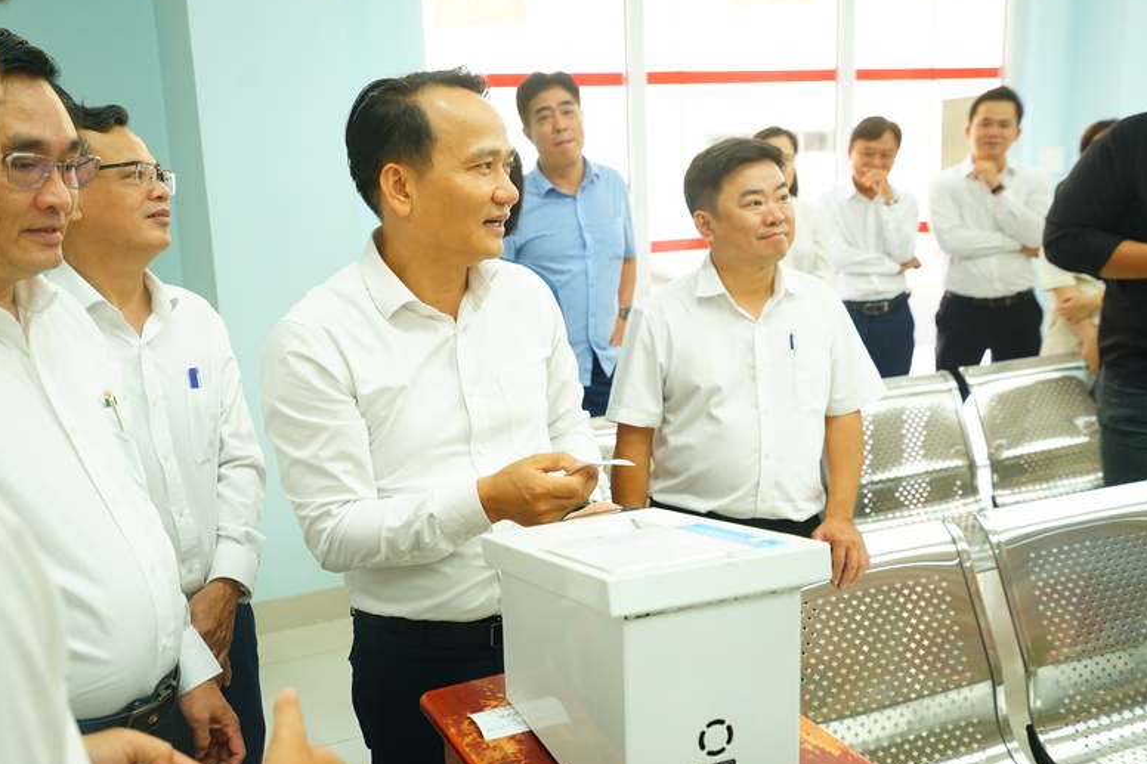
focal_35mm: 37
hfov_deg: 51.9
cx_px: 553
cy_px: 385
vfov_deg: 35.9
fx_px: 1179
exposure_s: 1/125
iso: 1000
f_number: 4.5
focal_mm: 35
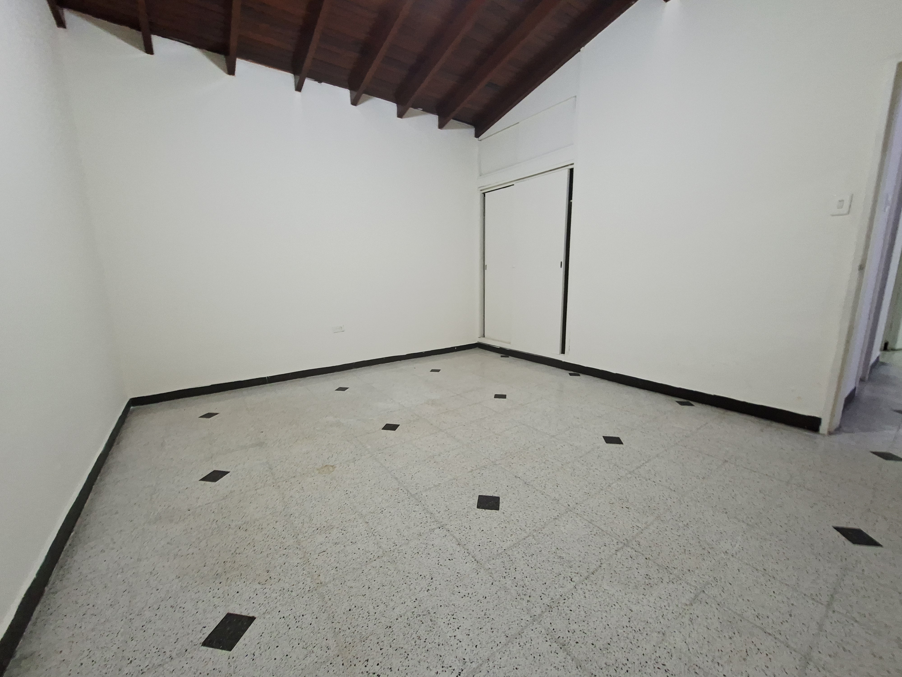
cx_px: 451
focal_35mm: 13
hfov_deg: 106.2
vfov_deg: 89.9
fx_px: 339
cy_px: 338
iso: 125
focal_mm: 1.74
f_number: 2.2
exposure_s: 1/24
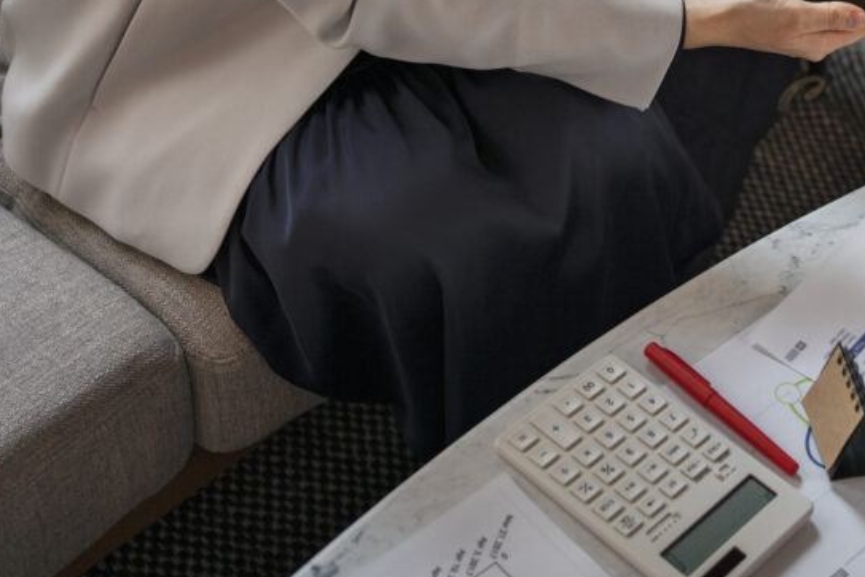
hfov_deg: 29.3
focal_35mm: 66
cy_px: 49
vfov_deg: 20.2
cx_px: 768
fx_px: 1586
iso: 400
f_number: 3.2
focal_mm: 35
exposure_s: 1/160
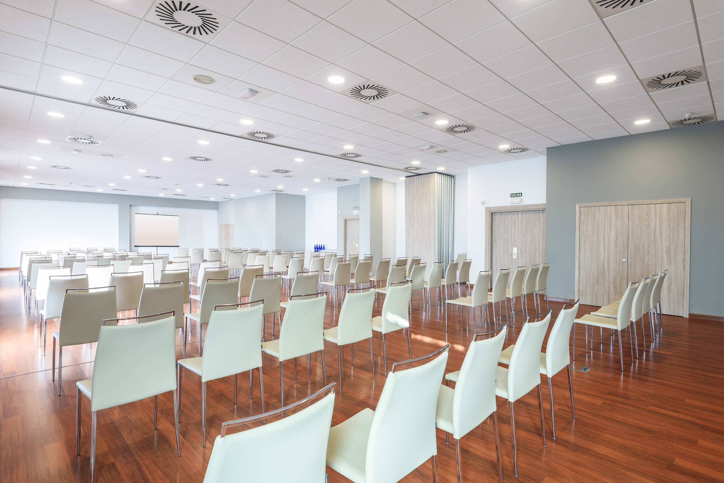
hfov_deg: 86.9
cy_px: 242
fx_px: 382
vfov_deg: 64.6
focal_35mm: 19
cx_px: 362
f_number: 8
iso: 400
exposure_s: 1/5
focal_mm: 19
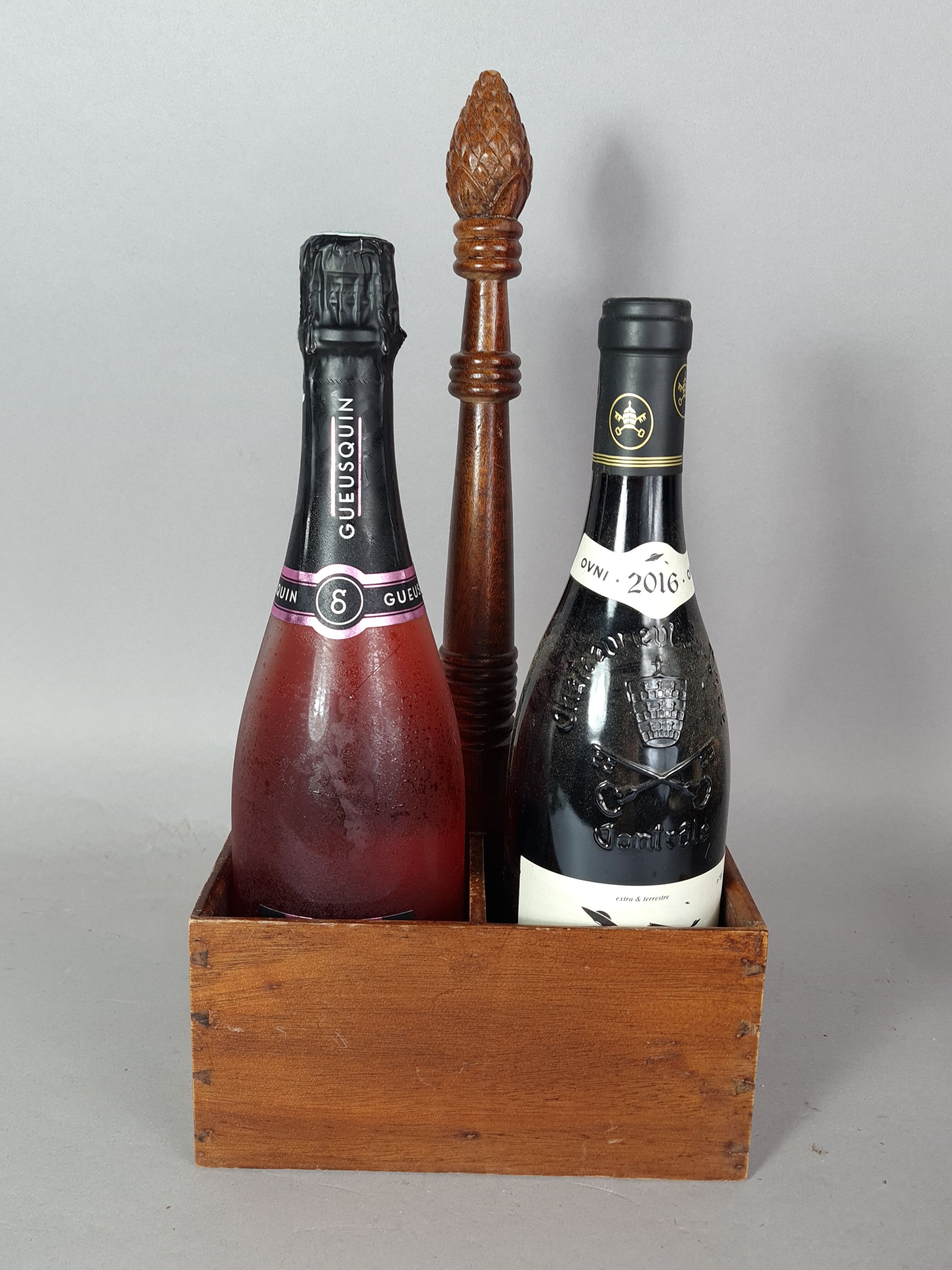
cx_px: 476
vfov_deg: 67.3
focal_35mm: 26
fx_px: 953
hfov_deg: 53.1
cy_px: 635
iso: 64
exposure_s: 1/50
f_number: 1.8
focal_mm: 5.4
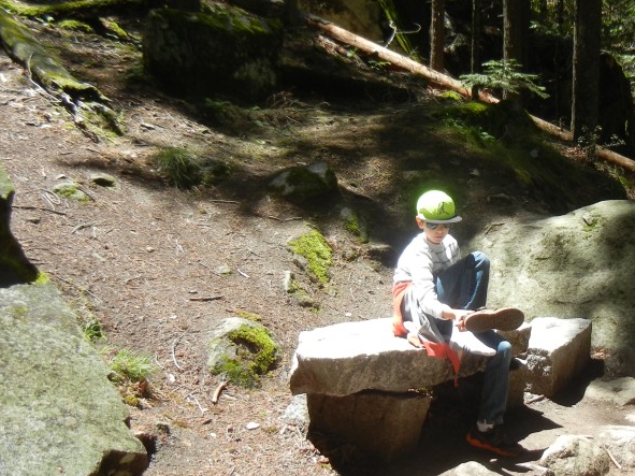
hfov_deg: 35.5
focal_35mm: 52
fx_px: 954
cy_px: 203
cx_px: 519
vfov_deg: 28.0
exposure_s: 1/440
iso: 160
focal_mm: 5.4
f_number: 3.5
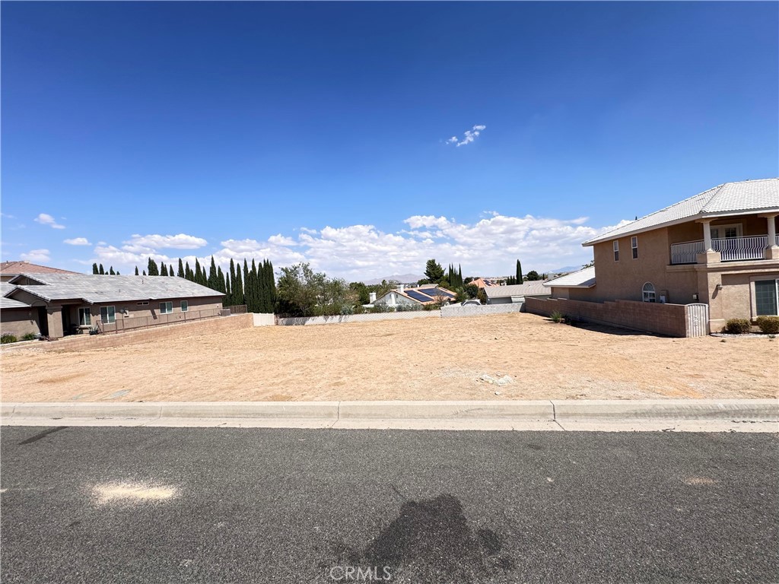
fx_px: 315
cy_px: 292
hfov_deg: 102.1
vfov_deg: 85.7
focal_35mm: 14
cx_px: 390
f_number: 2.2
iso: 50
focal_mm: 2.22
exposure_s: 1/1110
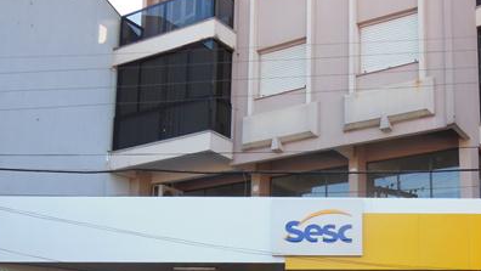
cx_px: 311
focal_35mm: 51
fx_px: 651
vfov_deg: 22.8
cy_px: 258
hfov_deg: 40.2
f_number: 3.7
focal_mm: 5.2
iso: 125
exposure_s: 1/200
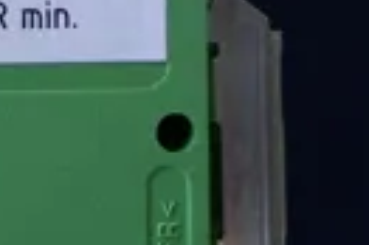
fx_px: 1822
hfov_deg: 11.5
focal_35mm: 178
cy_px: -170
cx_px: 20
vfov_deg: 7.5
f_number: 2.7
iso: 80
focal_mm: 6
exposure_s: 1/200
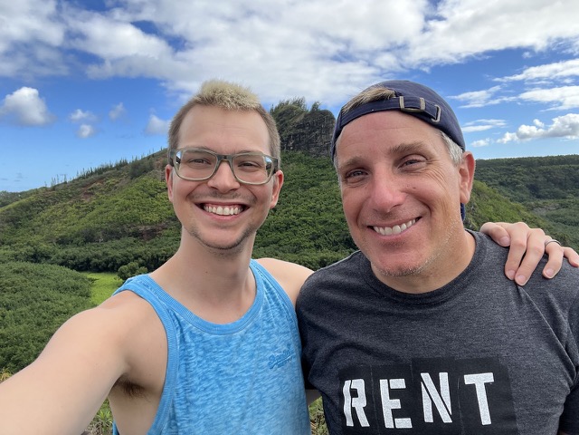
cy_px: 218
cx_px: 290
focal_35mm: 23
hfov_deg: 73.9
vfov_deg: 58.9
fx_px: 385
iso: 32
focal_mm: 2.71
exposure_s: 1/320
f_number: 2.2
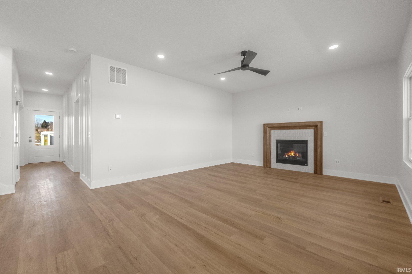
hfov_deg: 100.4
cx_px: 206
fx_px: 172
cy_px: 137
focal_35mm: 15
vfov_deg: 77.3
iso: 800
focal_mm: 10
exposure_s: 1/160
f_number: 5
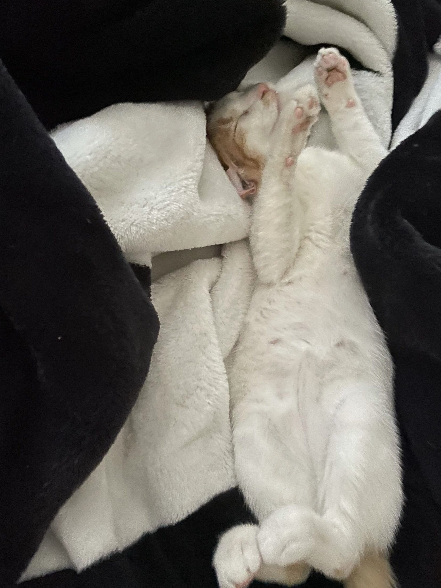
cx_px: 230
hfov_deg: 46.8
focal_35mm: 30
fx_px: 510
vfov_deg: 59.9
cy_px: 307
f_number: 1.6
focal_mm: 4.2
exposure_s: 1/12
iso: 500
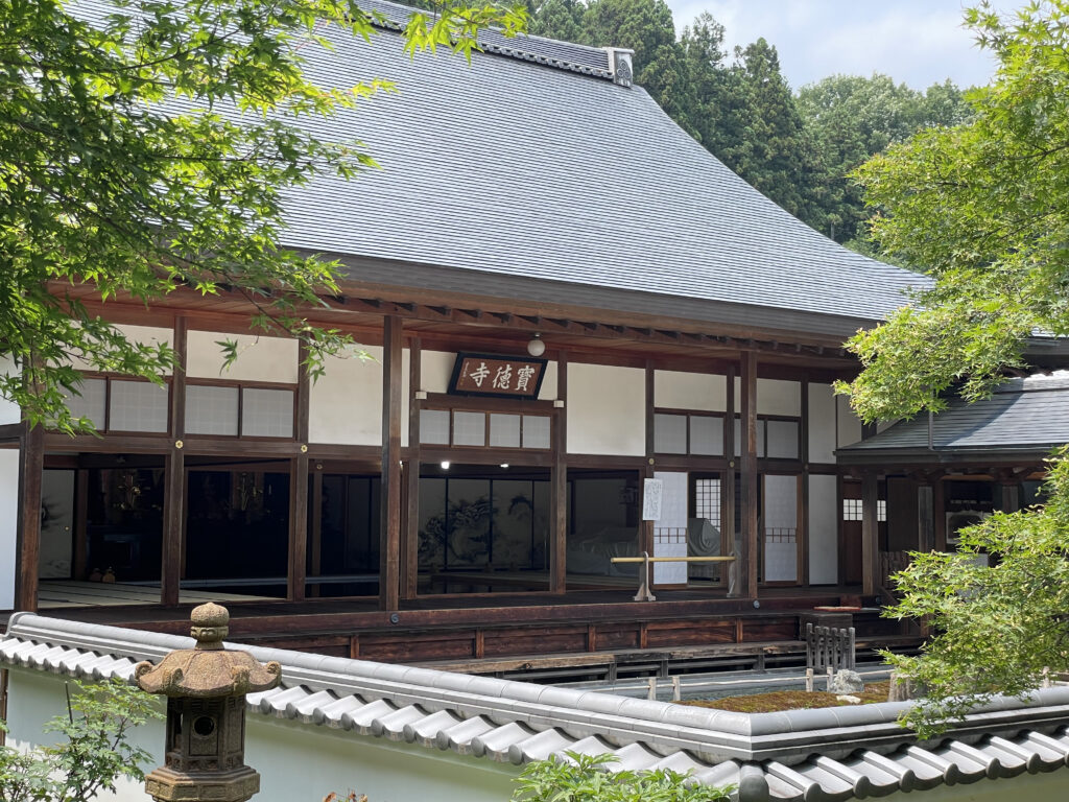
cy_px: 401
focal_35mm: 52
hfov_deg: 36.8
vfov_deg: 28.0
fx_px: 1606
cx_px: 534
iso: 25
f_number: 2
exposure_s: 1/527
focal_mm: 6
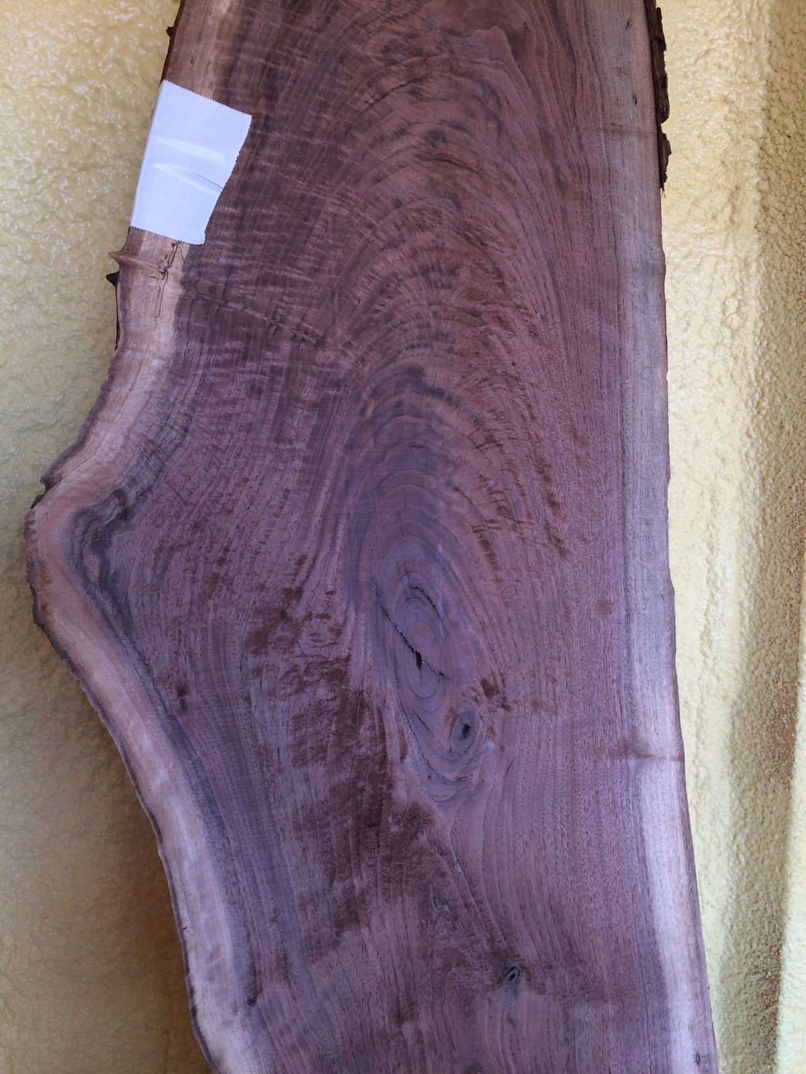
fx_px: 900
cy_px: 537
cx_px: 403
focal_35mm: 29
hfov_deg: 48.2
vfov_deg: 61.7
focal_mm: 4.15
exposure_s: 1/60
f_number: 2.2
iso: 40
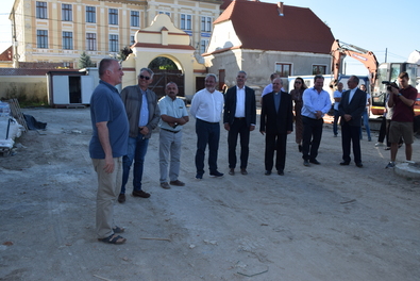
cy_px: 140
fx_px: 385
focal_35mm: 33
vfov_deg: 40.0
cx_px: 210
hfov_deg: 57.2
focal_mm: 22
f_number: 6.3
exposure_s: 1/160
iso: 100
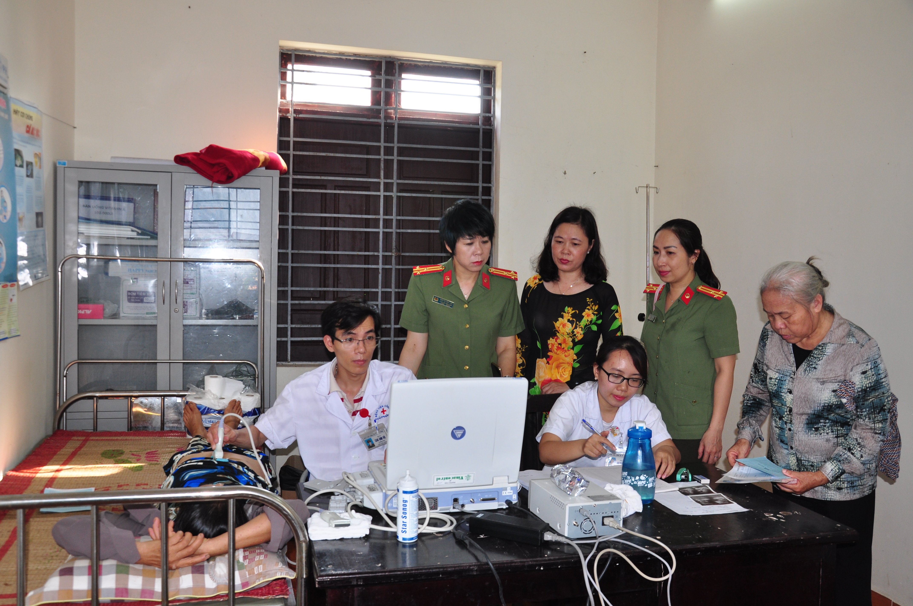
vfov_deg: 41.6
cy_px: 303
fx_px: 798
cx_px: 456
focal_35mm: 32
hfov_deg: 59.6
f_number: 5
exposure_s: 1/60
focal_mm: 21
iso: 400
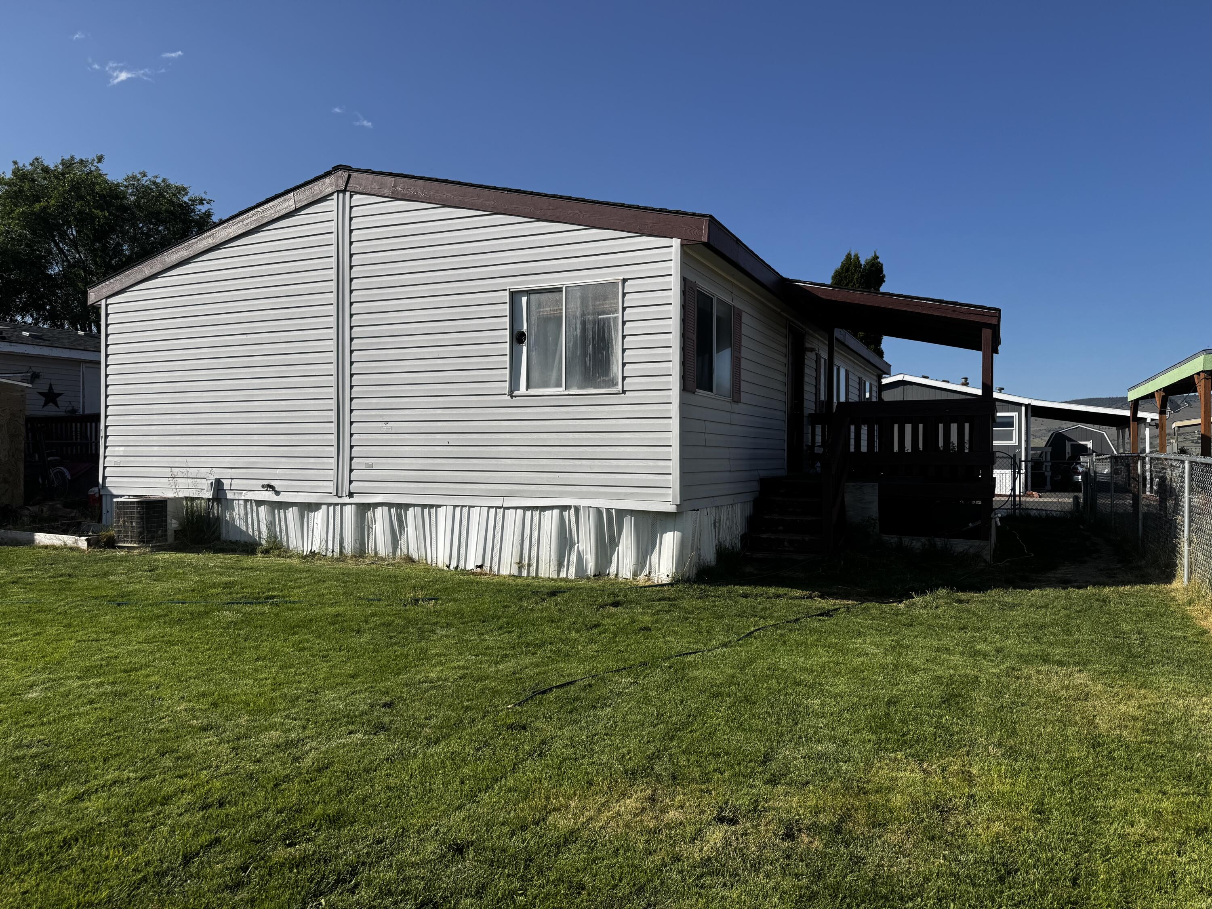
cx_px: 606
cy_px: 454
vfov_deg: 56.8
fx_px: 840
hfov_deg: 71.6
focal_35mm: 24
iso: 80
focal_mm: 6.76
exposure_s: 1/6410
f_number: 1.78
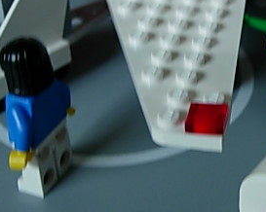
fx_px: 684
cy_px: 103
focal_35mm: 87
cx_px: 261
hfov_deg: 21.3
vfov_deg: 17.6
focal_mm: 7.8
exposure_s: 1/22.6
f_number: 2.8
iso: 79
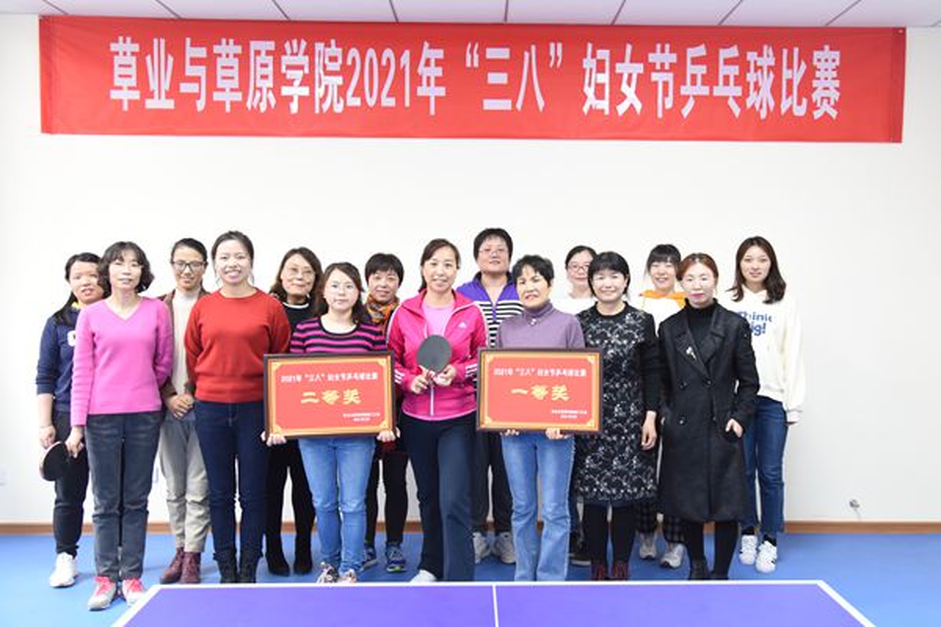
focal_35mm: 34
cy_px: 314
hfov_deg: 55.8
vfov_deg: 38.9
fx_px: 889
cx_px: 470
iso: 1600
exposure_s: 1/30
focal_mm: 34
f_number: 5
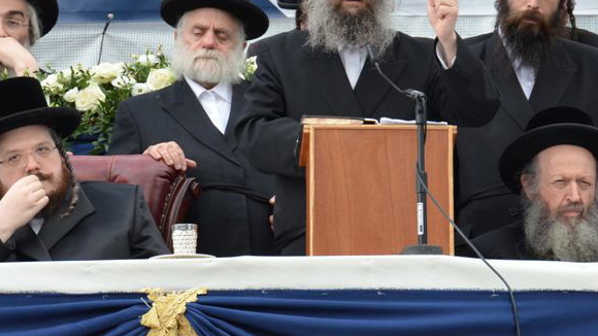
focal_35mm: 346
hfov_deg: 6.2
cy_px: 38
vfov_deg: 3.5
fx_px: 5484
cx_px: 309
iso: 1250
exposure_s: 1/250
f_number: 9
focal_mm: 125
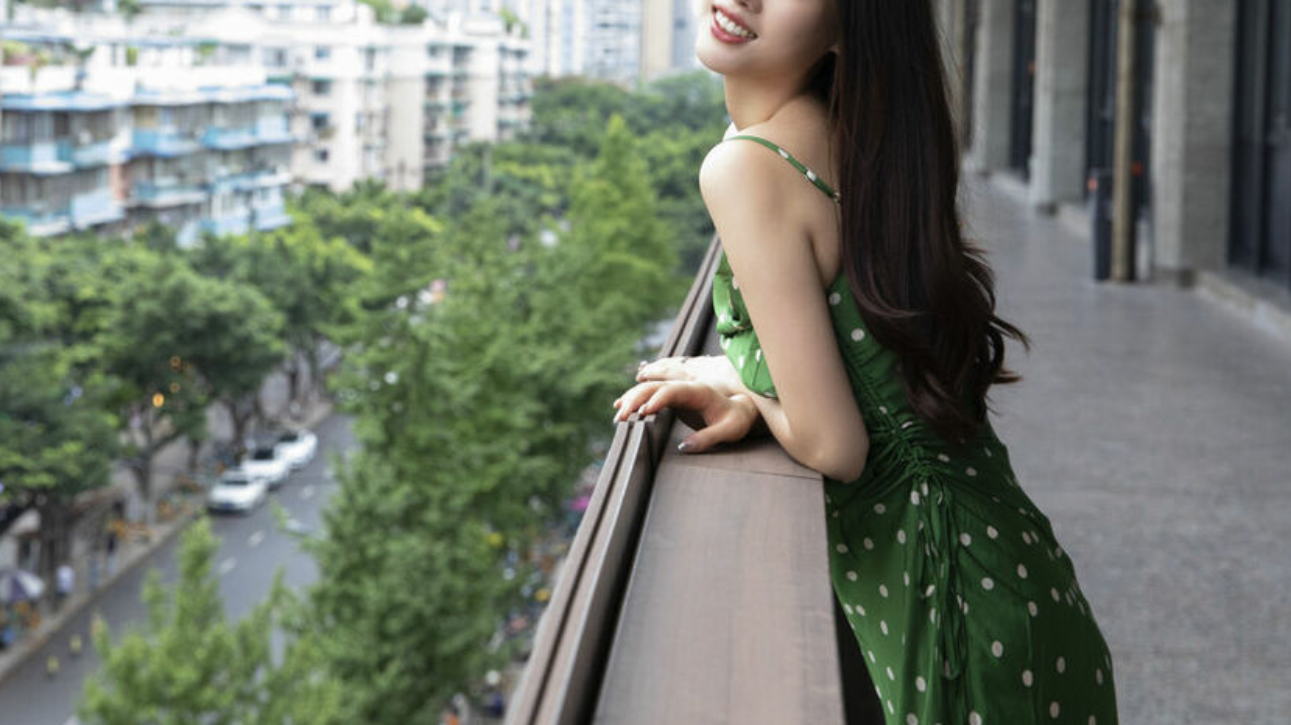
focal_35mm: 65
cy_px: 229
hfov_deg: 32.4
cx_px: 671
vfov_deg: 18.5
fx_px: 2225
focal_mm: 50
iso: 1250
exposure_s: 1/125
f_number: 5
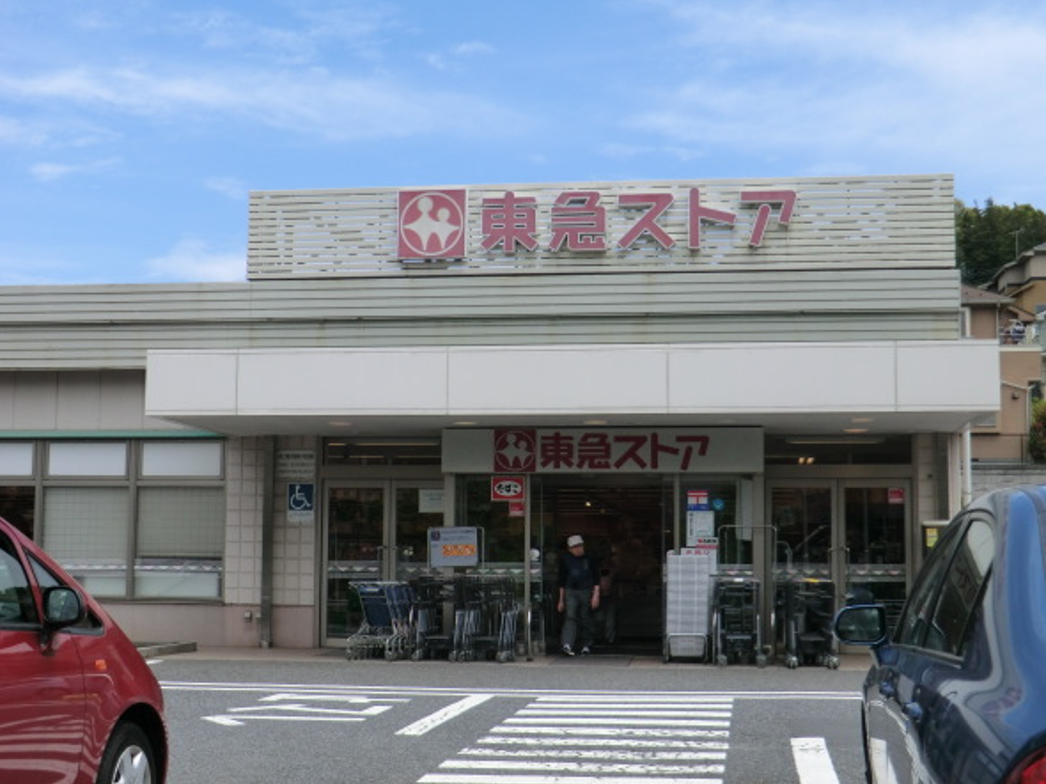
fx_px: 1540
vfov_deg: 28.5
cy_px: 387
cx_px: 557
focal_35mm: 51
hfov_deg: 37.5
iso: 80
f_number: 4
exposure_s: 1/1000
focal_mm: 8.4
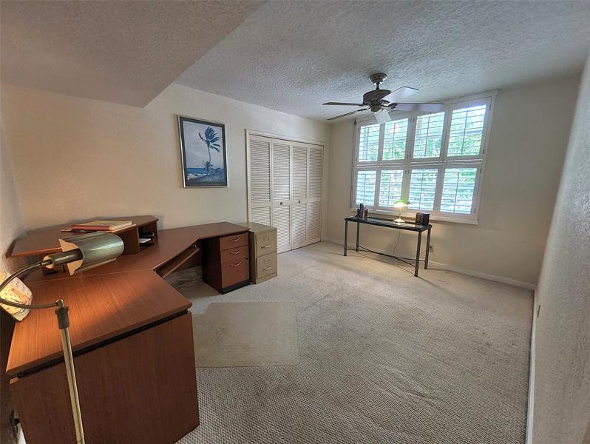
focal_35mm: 13
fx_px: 222
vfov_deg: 90.0
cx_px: 295
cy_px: 222
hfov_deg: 106.1
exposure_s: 1/60.2
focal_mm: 1.13
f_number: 2.2
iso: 125
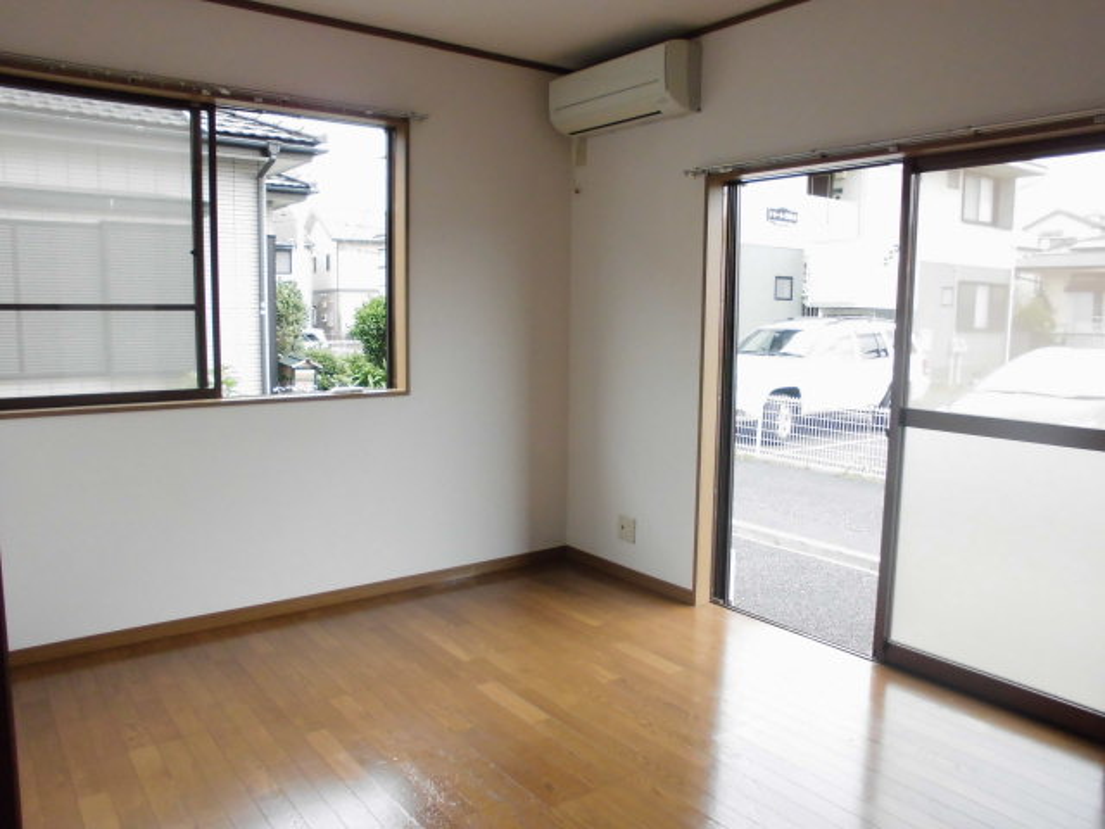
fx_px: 830
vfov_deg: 53.1
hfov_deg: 67.3
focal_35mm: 26
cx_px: 552
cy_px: 414
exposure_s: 1/60
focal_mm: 4.6
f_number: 3.5
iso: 200
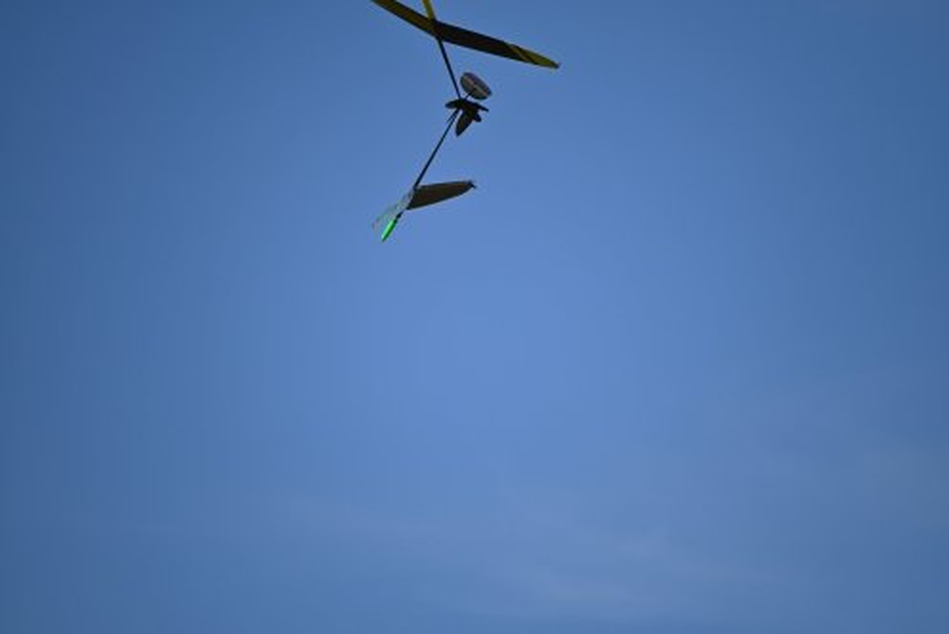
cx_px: 474
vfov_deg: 3.4
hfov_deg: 5.2
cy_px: 317
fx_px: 10550
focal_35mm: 400
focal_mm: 400
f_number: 6.3
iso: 320
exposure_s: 1/1600
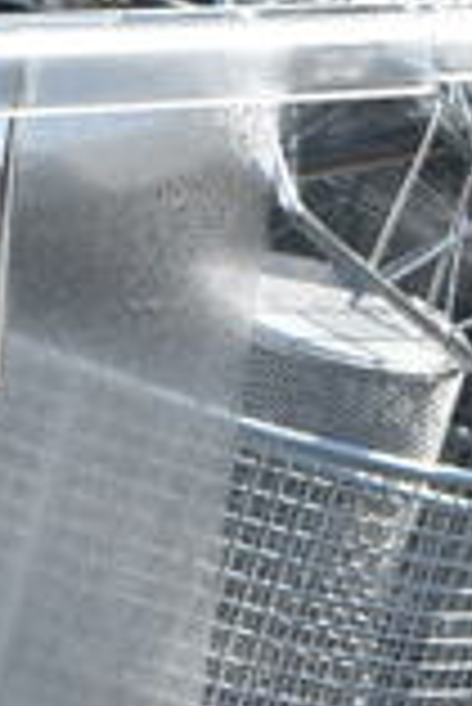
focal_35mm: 175
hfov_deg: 7.8
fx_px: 3434
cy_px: 1185
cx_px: 85
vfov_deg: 11.1
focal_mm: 20
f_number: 7.1
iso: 100
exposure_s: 1/200
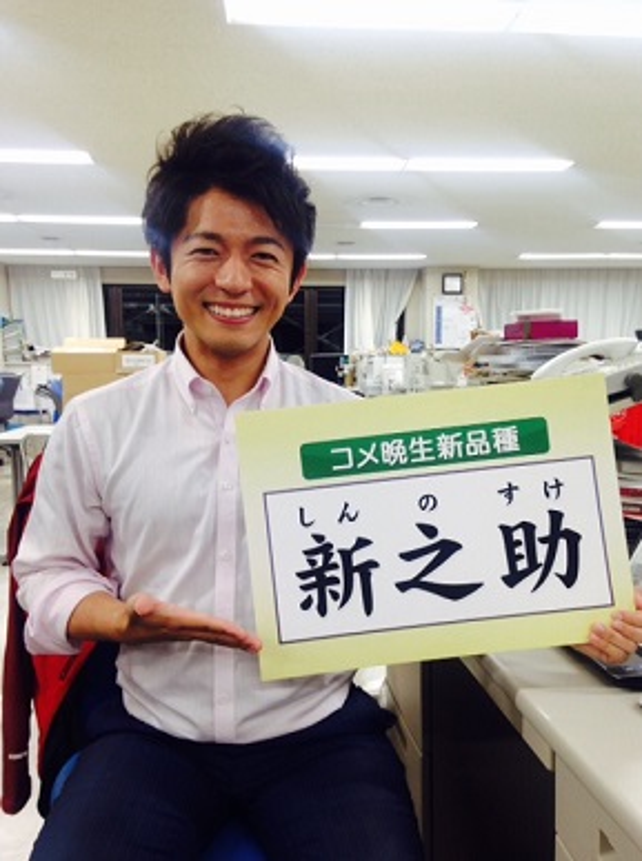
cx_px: 321
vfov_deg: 55.5
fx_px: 820
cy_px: 430
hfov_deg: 42.8
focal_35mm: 33
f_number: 2.4
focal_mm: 4.12
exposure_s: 1/30
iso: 50
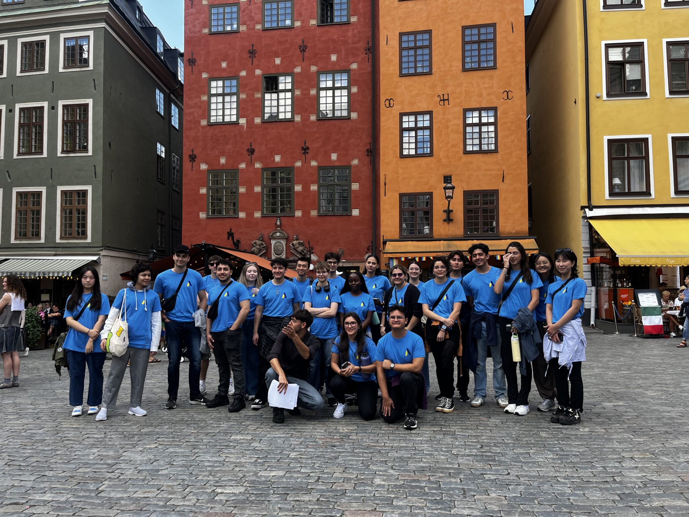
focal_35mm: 26
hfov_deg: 67.3
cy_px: 258
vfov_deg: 53.1
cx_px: 344
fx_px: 518
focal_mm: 5.1
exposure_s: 1/373
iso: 50
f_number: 1.6
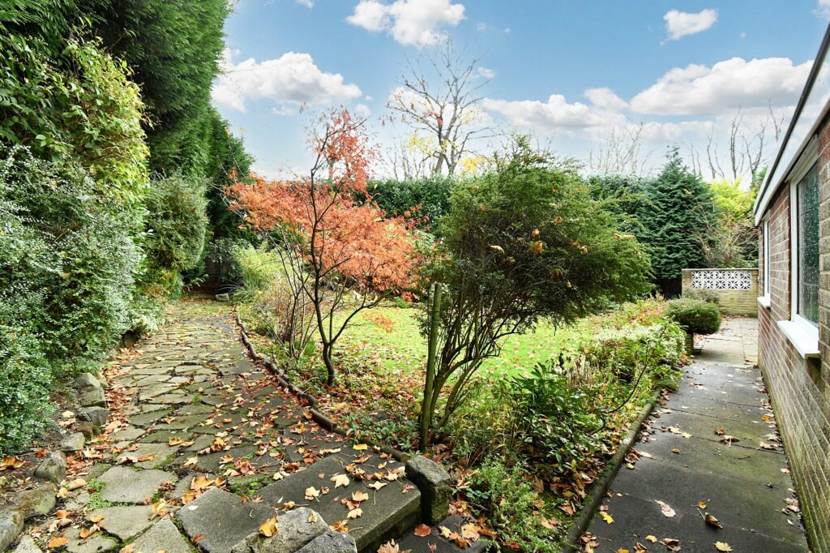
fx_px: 346
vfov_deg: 77.3
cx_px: 415
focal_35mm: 15
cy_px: 276
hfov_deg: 100.4
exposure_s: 1/80
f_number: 10
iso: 1600
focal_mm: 10
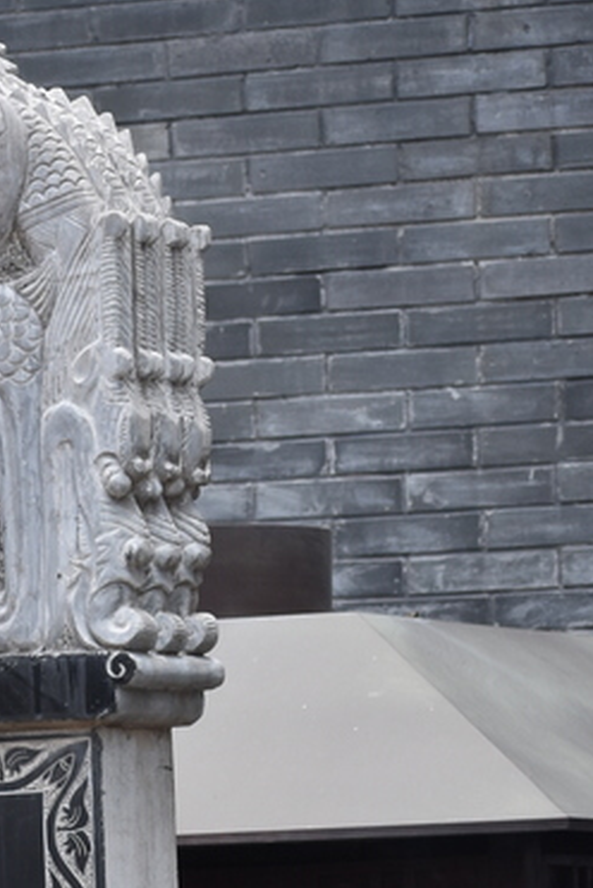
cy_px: 1223
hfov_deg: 3.6
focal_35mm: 378
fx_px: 9322
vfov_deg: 5.4
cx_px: -252
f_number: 5.6
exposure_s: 1/250
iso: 200
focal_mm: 78
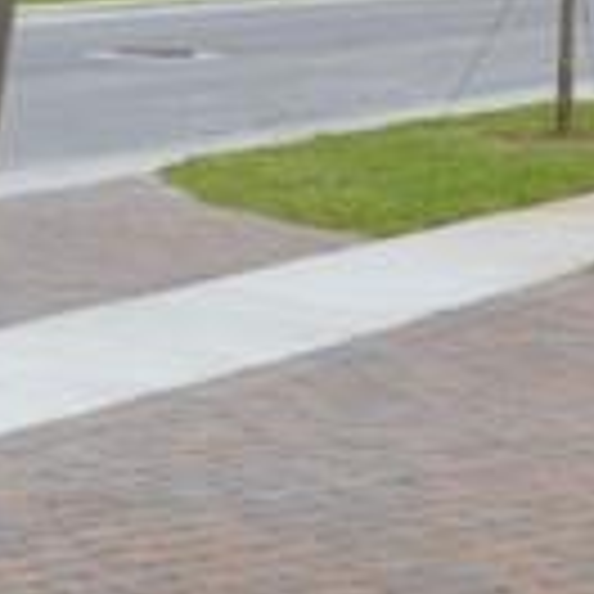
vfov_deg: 10.9
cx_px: 603
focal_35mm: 161
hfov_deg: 10.8
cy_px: 297
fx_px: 3126
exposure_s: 1/250
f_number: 8
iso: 100
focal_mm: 26
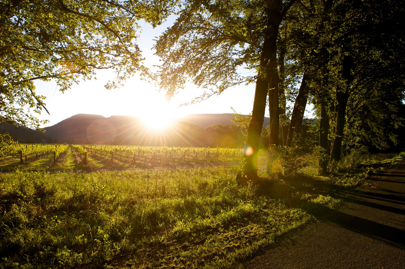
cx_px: 202
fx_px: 270
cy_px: 134
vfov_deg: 53.0
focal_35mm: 24
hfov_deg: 73.8
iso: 200
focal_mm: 24
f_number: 8
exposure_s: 1/200
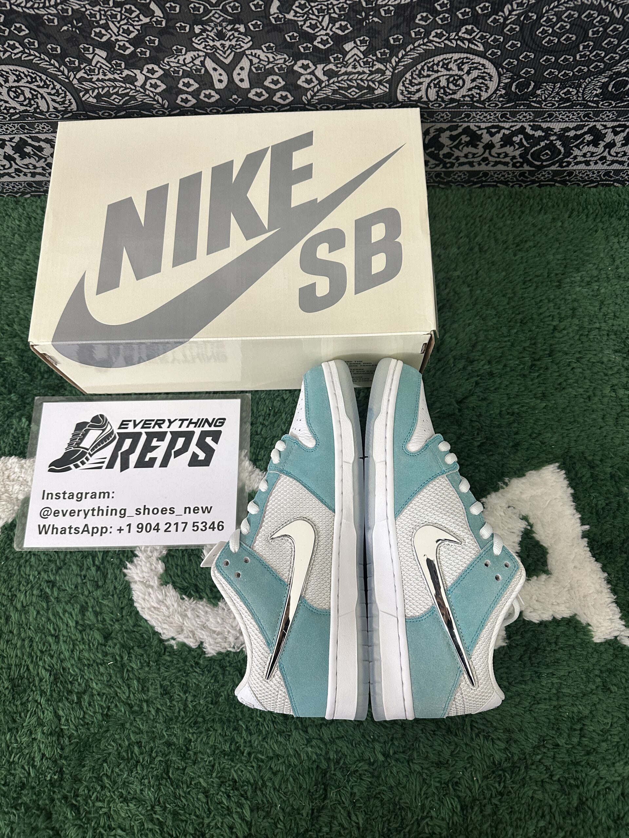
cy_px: 419
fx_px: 581
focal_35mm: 24
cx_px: 314
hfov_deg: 56.8
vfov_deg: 71.6
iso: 250
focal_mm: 6.86
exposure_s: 1/50
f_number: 1.78
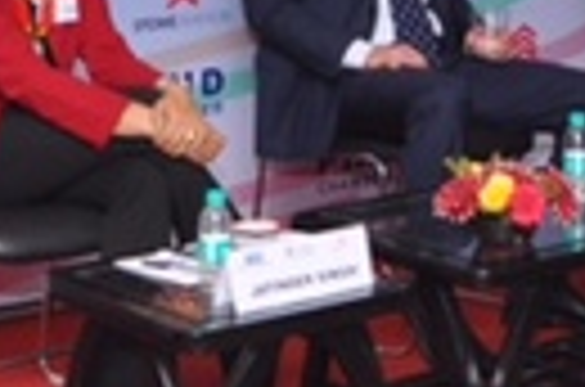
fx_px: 2323
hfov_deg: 14.4
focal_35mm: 143
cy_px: -160
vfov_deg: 9.3
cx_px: 297
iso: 640
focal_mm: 21
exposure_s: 1/125
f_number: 4.5
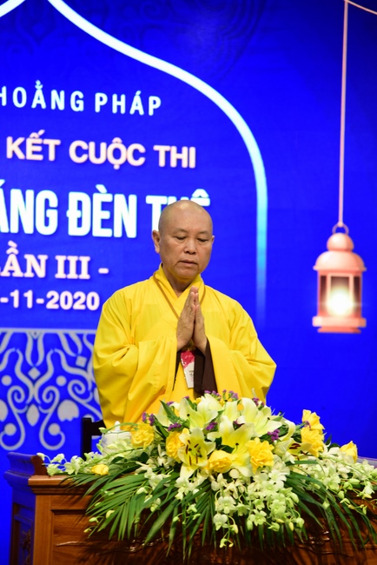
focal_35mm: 120
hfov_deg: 11.4
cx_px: 188
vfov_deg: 17.1
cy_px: 282
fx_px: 1883
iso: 800
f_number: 4
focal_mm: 120
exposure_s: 1/50
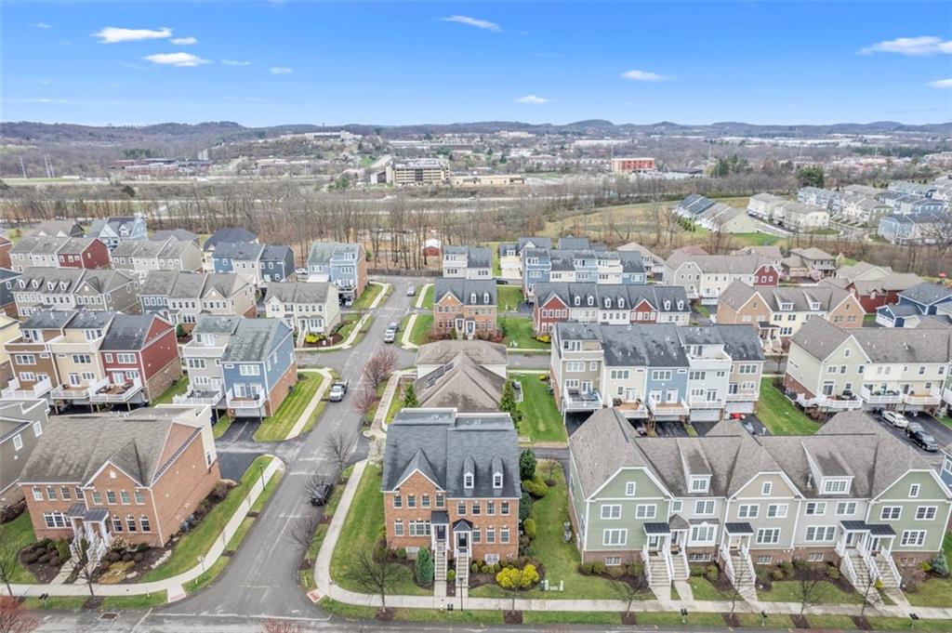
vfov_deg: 57.1
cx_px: 476
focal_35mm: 22
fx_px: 581
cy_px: 316
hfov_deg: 78.6
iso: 220
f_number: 2.8
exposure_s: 1/400
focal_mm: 8.38
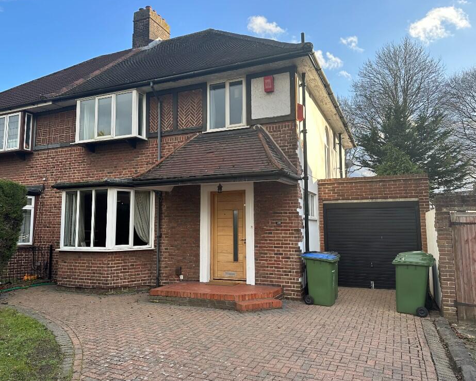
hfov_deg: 66.0
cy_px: 187
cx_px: 231
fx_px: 366
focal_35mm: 26
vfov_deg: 54.9
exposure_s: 1/816
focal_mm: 6.86
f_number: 1.78
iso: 80
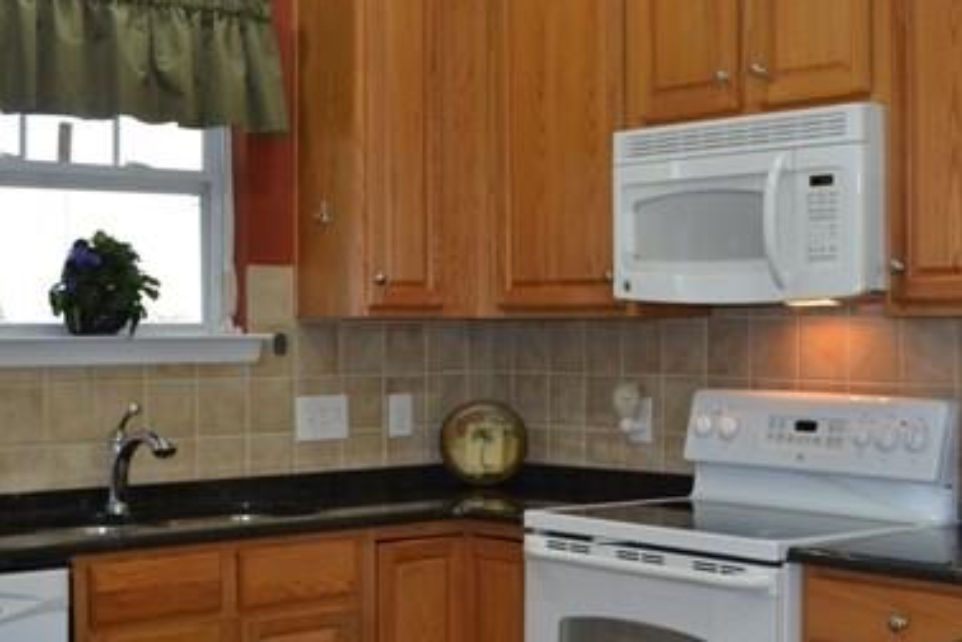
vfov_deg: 22.3
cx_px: 484
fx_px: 1630
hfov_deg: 32.9
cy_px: 330
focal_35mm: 61
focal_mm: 24
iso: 400
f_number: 4
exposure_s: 1/60
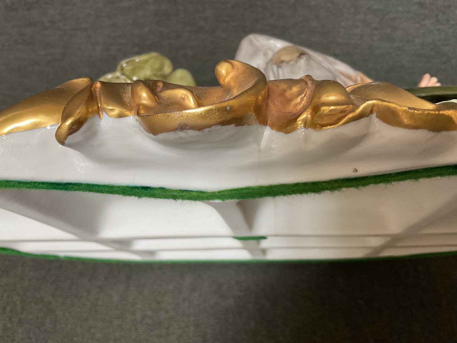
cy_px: 172
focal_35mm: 29
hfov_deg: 61.7
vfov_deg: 48.2
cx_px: 228
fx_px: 383
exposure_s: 1/60
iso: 100
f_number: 1.8
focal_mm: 3
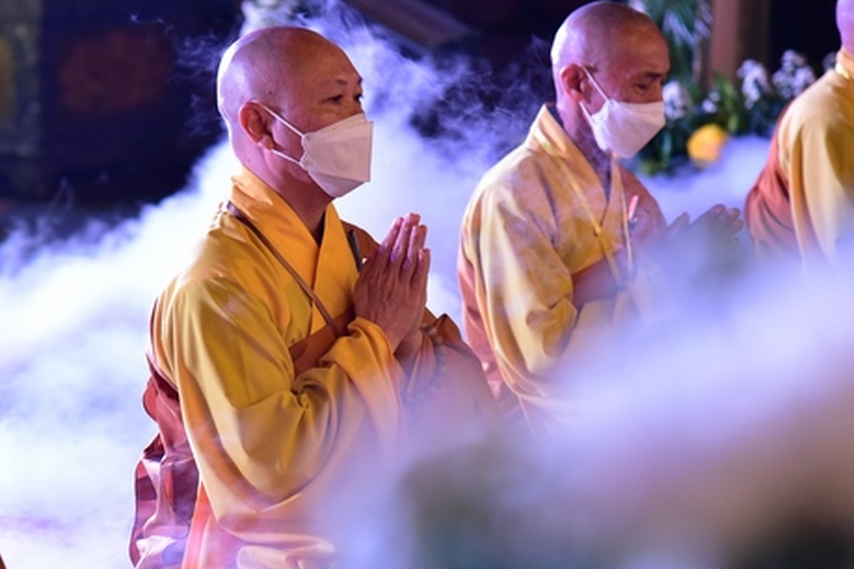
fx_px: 4032
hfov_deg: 12.1
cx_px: 337
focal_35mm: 170
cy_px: 223
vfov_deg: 8.1
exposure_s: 1/40
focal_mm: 120
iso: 3200
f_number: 4
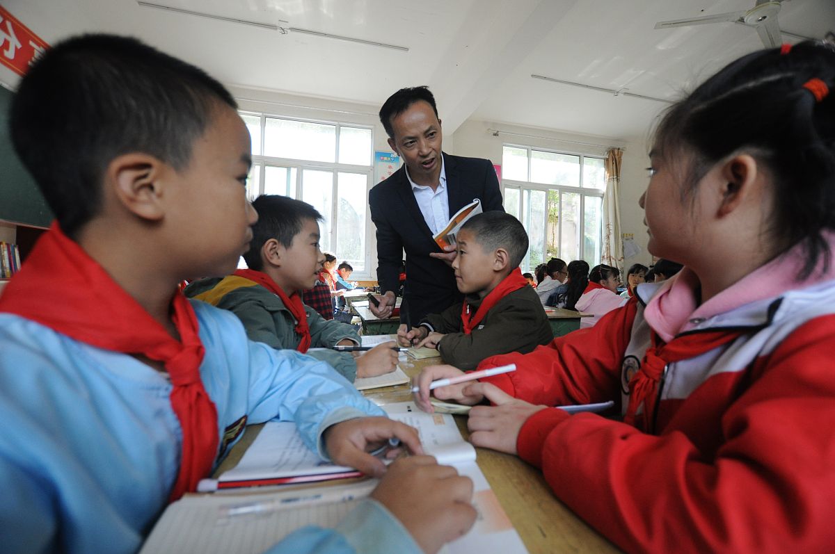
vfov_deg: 77.2
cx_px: 418
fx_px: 347
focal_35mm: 15
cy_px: 277
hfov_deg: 100.5
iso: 800
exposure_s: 1/400
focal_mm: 10
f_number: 3.5
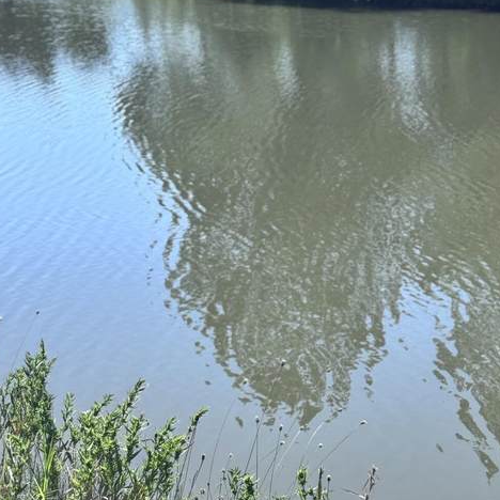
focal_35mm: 87
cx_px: 171
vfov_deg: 19.9
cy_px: 247
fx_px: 1422
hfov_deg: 19.9
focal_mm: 6.76
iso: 64
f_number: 1.78
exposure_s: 1/2415
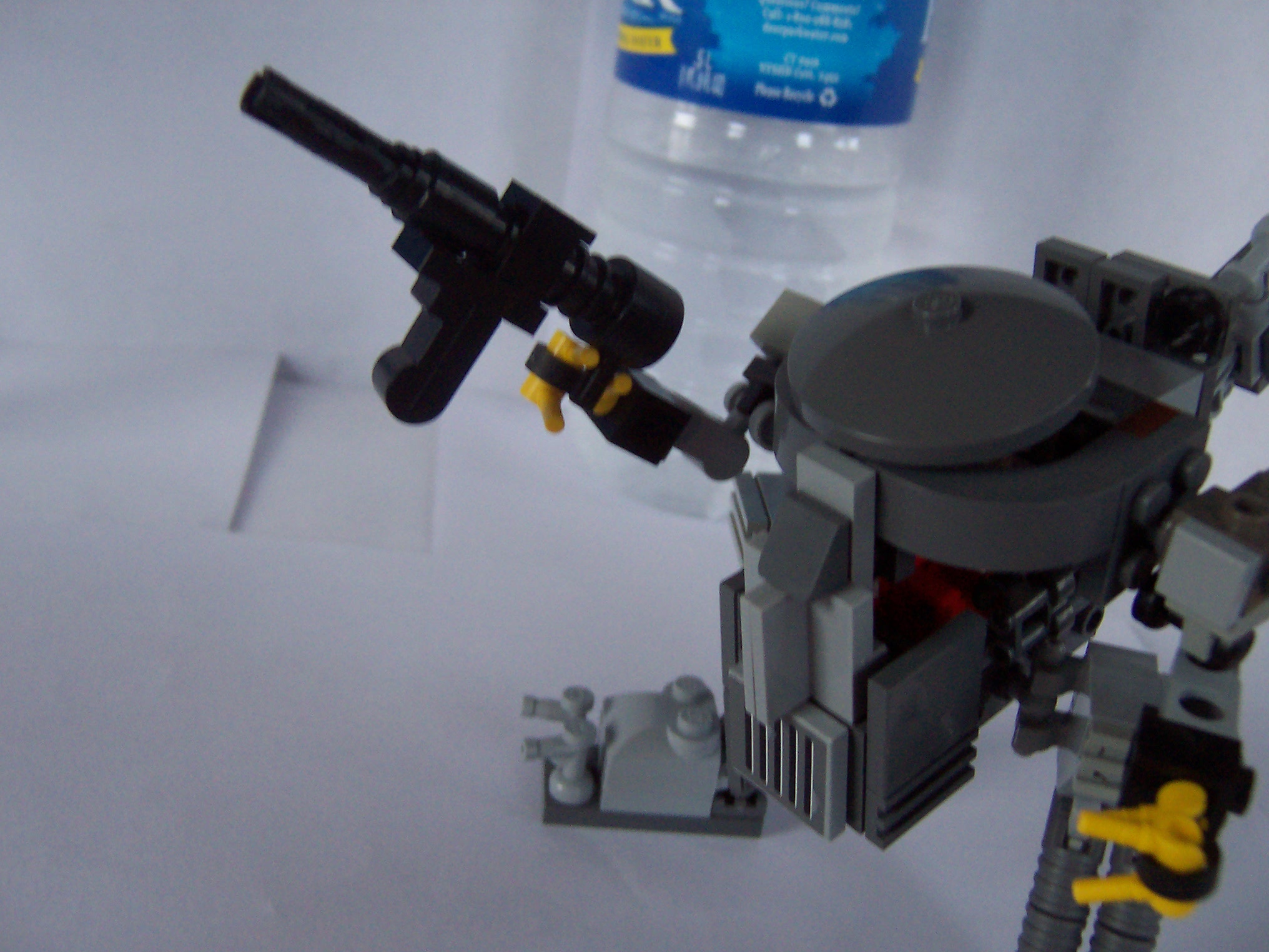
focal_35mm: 36
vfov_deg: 39.7
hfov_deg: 51.4
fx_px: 1320
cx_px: 634
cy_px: 476
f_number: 2.8
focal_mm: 5.6
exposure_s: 1/15
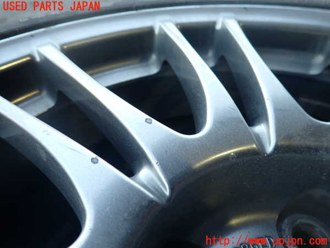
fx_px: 238
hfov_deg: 69.4
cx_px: 165
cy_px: 124
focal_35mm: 25
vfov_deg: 54.9
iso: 200
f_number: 2
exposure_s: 1/80
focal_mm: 4.5
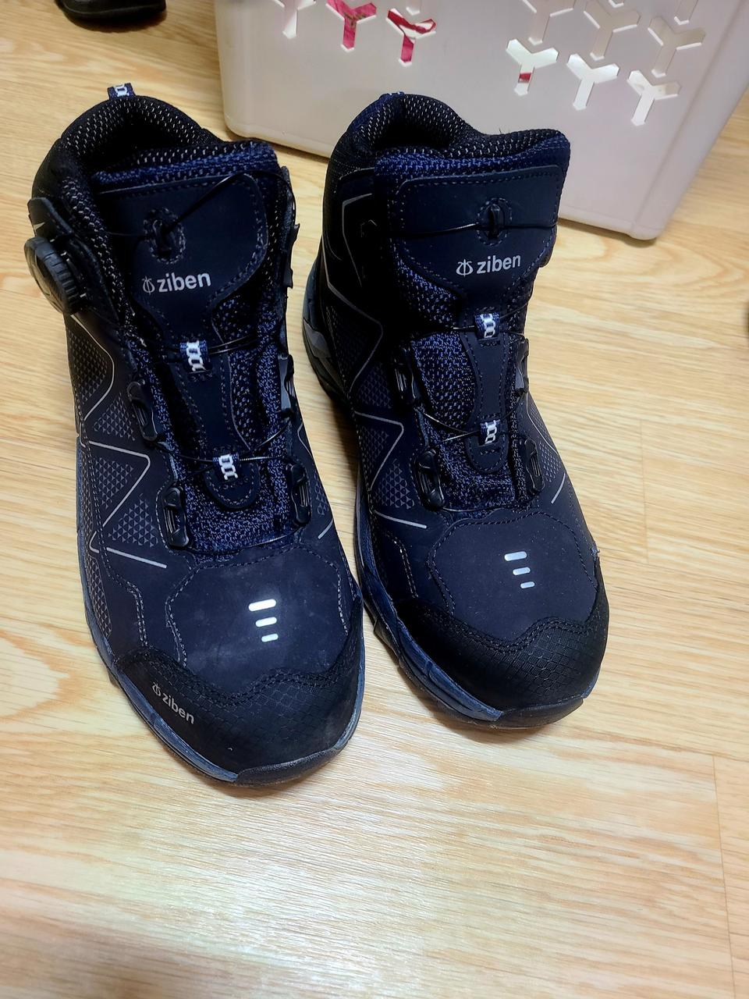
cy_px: 500
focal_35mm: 26
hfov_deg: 53.1
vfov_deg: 67.3
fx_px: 750
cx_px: 374
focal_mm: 5.4
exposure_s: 1/40
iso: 400
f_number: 1.8
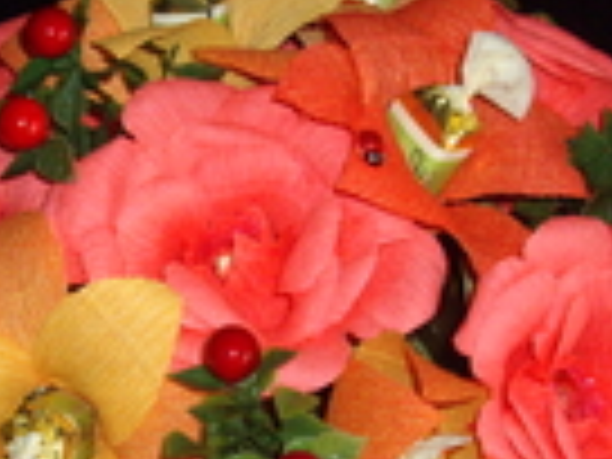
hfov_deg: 15.6
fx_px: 2228
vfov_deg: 11.7
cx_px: 256
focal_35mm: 126
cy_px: 414
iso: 400
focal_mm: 7.9
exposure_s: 1/40
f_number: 2.8
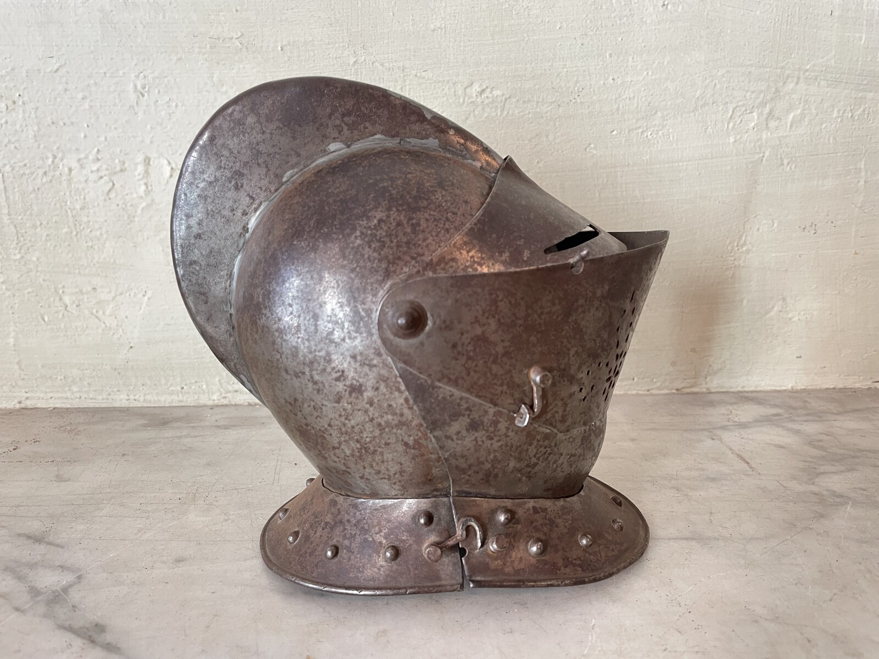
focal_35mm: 26
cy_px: 330
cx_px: 440
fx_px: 660
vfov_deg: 53.1
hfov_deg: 67.3
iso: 160
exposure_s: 1/50
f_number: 1.6
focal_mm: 4.2
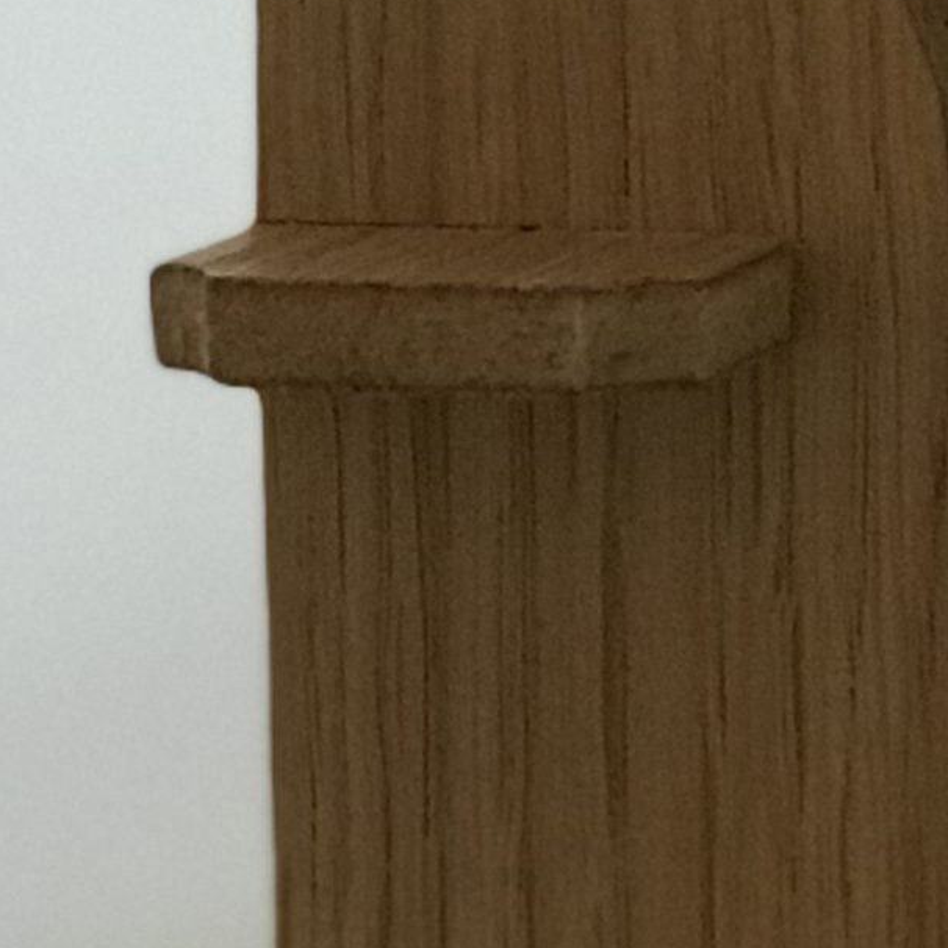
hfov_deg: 5.2
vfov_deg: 5.2
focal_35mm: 335
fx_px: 10380
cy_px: 515
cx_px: 1198
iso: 250
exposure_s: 1/50
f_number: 2.8
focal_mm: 6.6
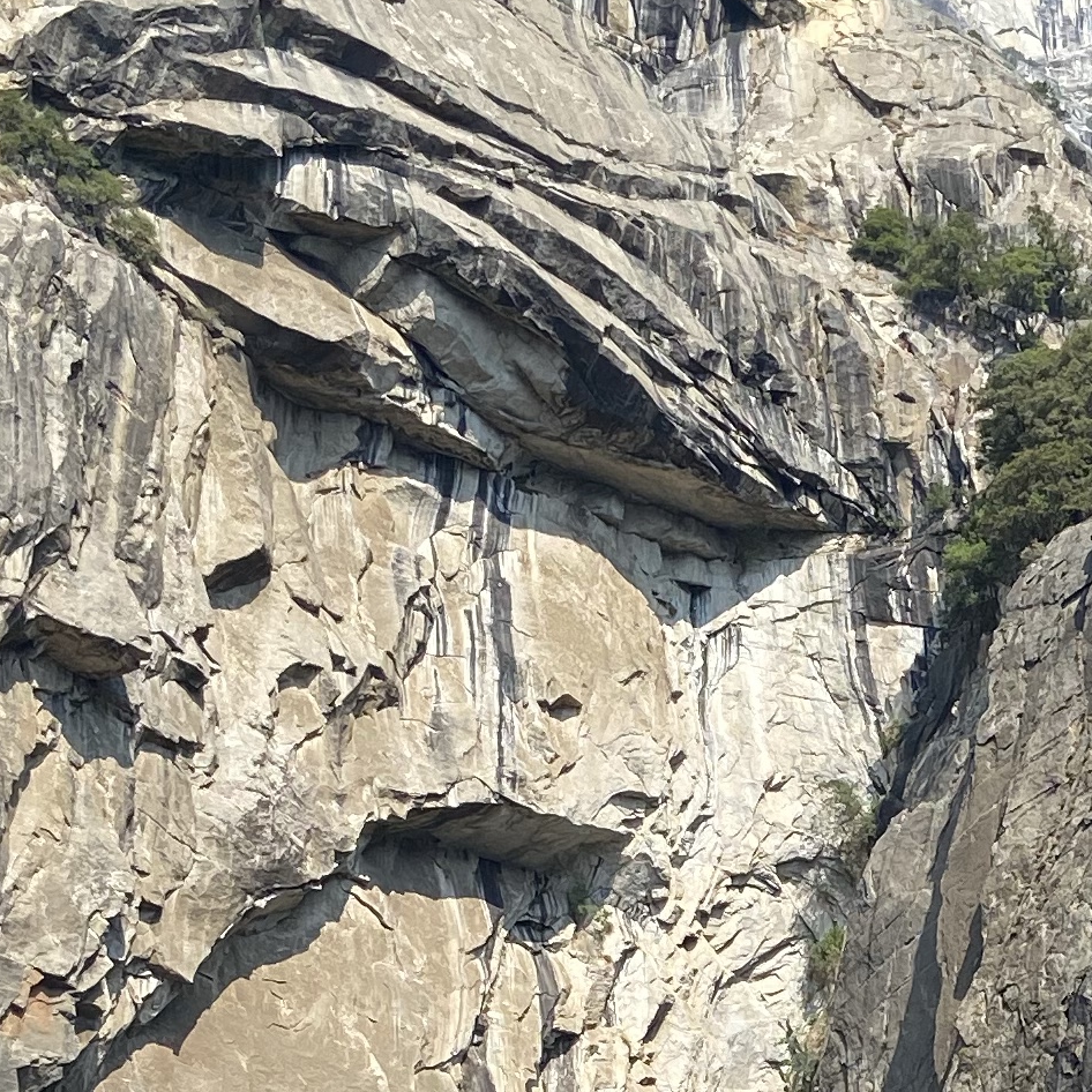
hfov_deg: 17.5
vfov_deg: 17.0
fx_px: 3498
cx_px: 940
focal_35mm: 98
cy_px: 1314
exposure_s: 1/1610
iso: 32
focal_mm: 4.25
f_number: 1.8
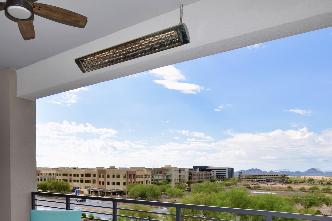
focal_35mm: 28
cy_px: 188
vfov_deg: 43.4
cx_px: 116
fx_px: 258
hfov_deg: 64.1
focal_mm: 10
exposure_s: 1/200
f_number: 8
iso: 100
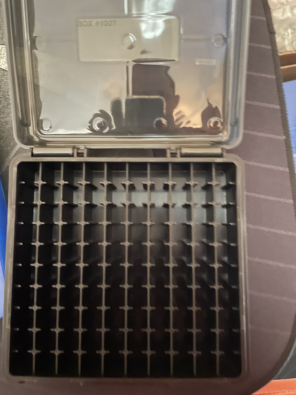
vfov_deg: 67.3
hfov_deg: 53.1
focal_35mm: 26
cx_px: 148
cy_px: 198
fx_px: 296
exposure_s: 1/9
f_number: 1.6
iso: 500
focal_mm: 4.2
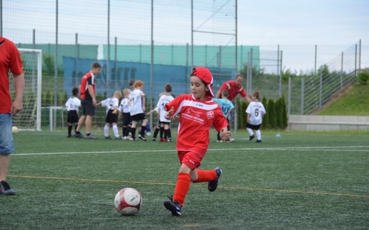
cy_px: 121
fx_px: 1473
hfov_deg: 14.3
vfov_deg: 8.9
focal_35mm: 147
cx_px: 186
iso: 400
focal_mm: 95
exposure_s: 1/1250
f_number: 5.6
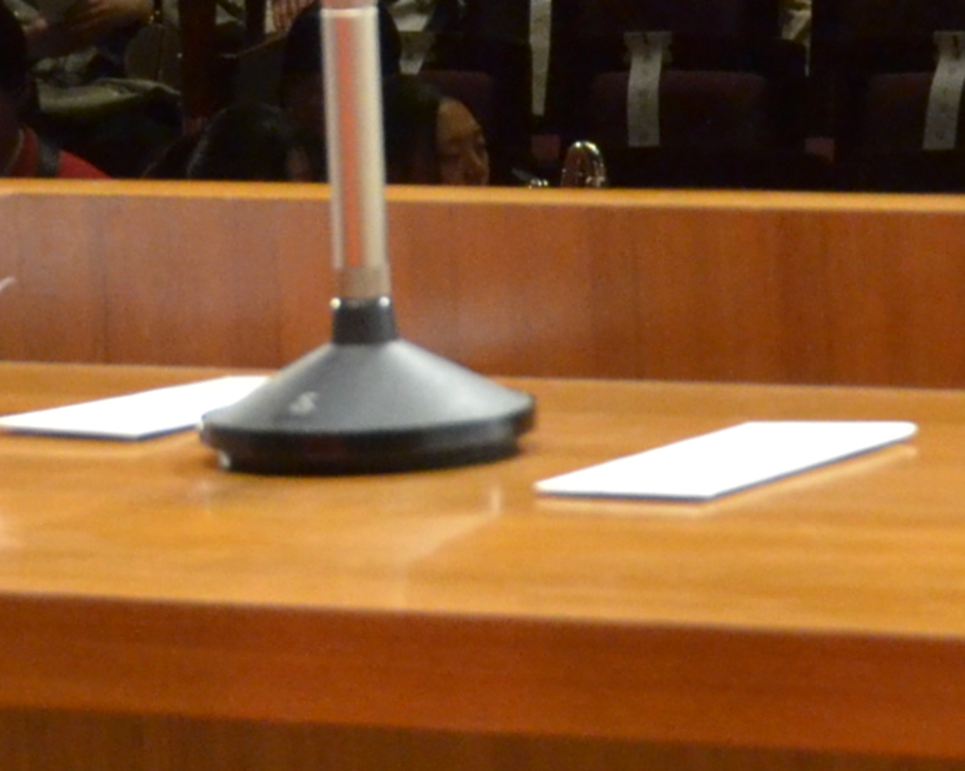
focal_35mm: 296
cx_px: 901
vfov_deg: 5.2
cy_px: -518
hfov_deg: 6.5
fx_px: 8450
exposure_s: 1/125
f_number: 5.6
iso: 1600
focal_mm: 38
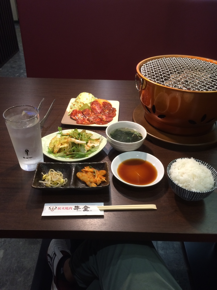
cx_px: 108
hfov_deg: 48.2
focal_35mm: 29
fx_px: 242
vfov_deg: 61.7
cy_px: 145
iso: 80
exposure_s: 1/30
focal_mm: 4.15
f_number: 2.2
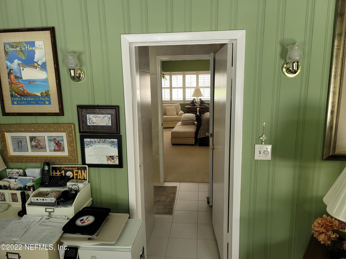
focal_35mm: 25
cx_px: 173
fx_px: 250
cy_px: 130
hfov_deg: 69.4
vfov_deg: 54.9
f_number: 1.8
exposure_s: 1/120
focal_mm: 7
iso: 80
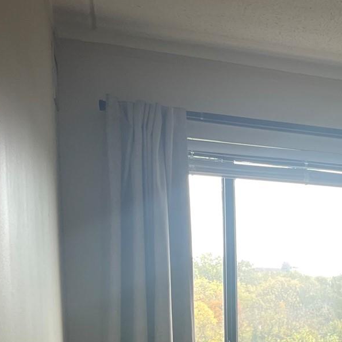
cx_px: 563
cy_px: 418
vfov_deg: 21.1
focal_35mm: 76
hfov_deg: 19.0
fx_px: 850
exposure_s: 1/120
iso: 80
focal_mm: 5.1
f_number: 1.6
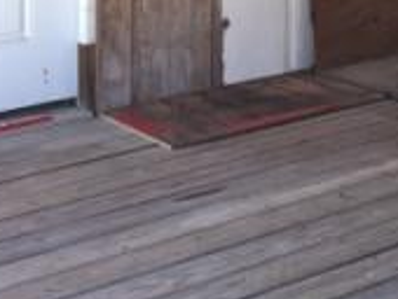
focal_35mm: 109
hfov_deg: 16.9
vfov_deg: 12.5
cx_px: 527
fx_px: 1255
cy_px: -231
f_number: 2.2
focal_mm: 4.15
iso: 50
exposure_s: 1/120
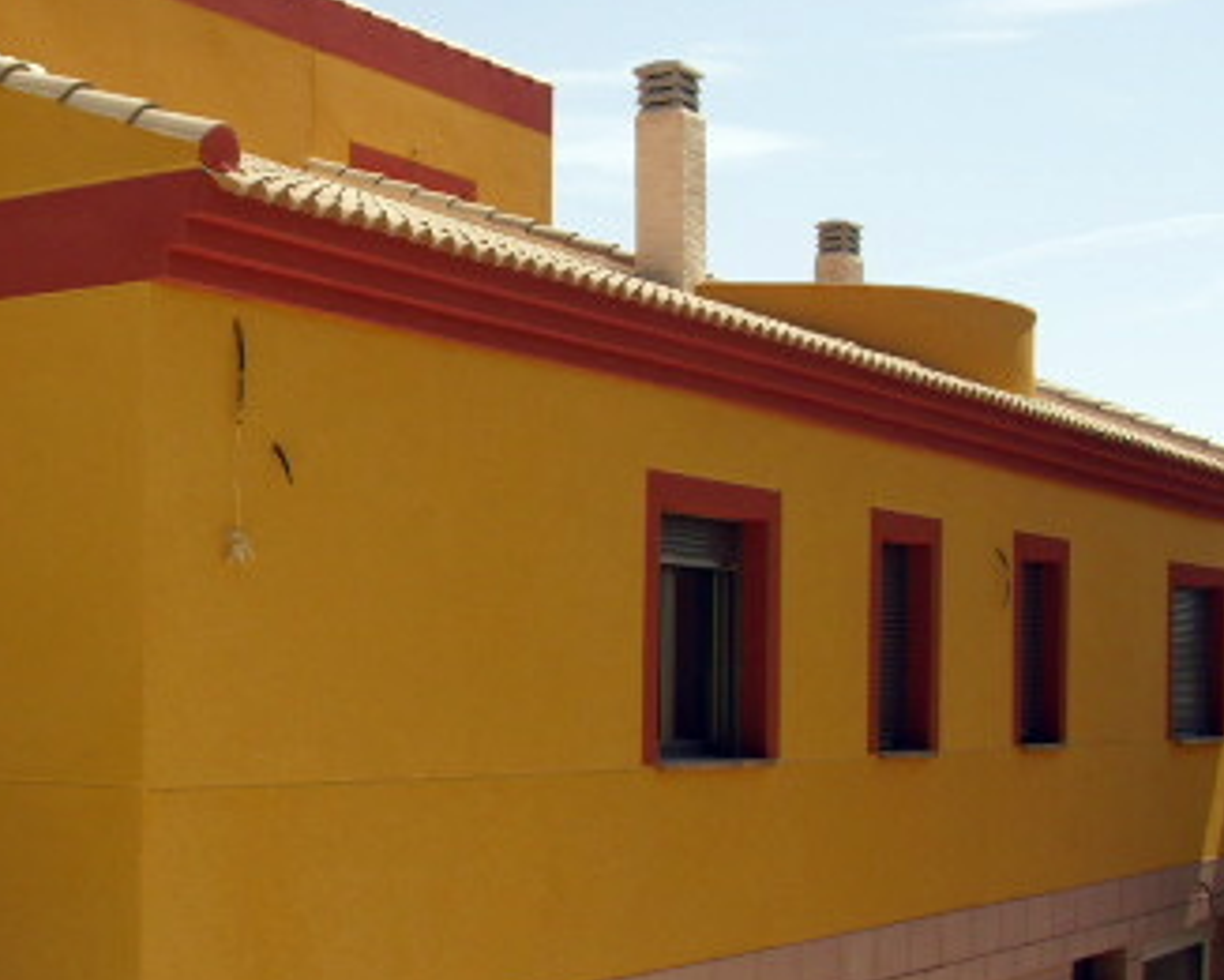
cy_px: 608
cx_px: 263
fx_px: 2500
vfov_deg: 22.1
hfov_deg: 27.0
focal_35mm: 69
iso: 80
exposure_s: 1/200
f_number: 7.8
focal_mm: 6.3
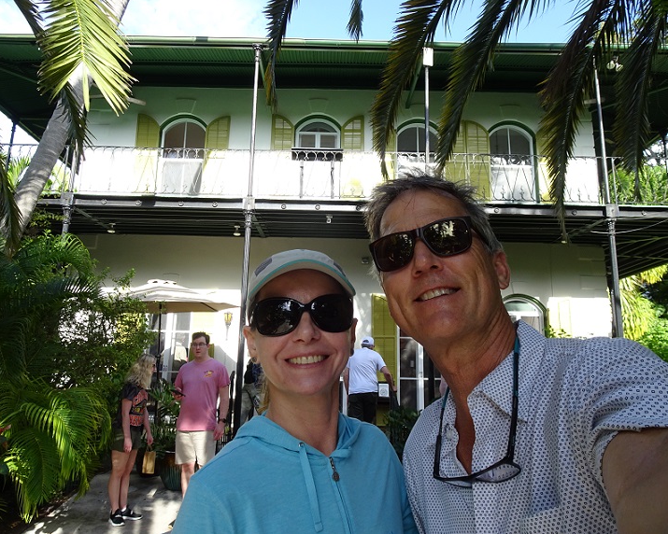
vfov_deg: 54.9
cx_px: 323
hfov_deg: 66.0
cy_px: 257
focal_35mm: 26
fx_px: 514
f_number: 3.5
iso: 80
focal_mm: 4.1
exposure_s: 1/200
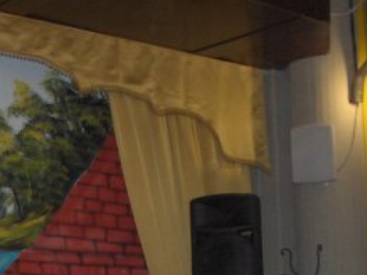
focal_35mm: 106
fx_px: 1124
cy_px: 367
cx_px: 125
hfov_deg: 18.5
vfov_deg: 13.4
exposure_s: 1/60
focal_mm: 5.8
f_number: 2.6
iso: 100
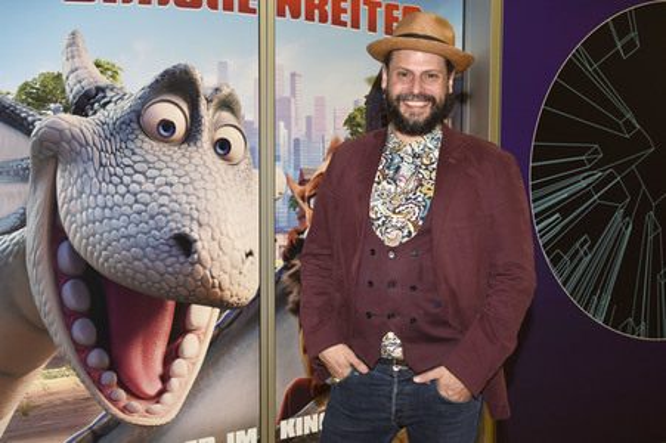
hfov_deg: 50.7
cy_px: 222
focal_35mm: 38
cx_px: 333
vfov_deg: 35.0
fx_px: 702
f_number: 6.3
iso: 800
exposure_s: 1/50
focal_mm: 38
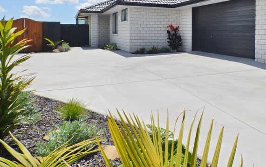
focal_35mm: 31
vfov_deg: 38.0
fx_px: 228
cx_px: 197
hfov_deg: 57.6
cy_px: 25
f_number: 8
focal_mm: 11.5
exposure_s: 1/500
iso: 200
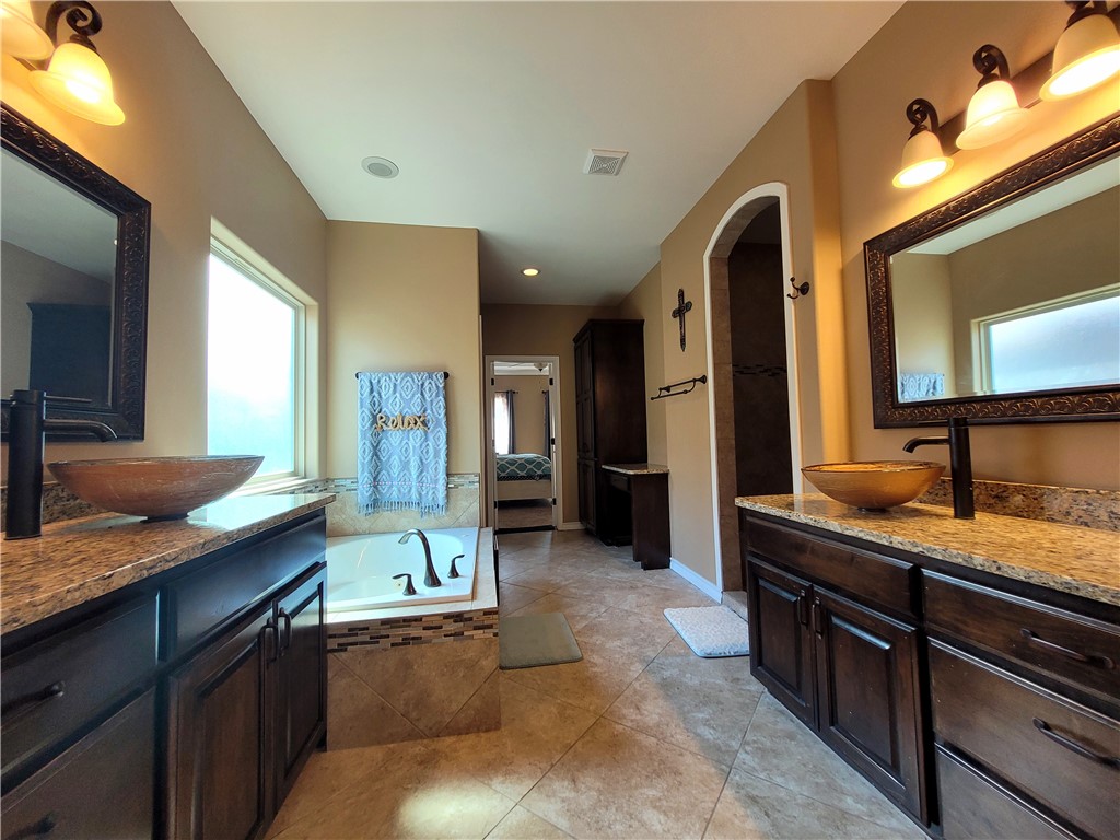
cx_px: 560
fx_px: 421
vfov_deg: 89.9
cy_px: 420
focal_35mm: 13
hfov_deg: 106.2
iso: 64
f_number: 2.2
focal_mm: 1.74
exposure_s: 1/60.2
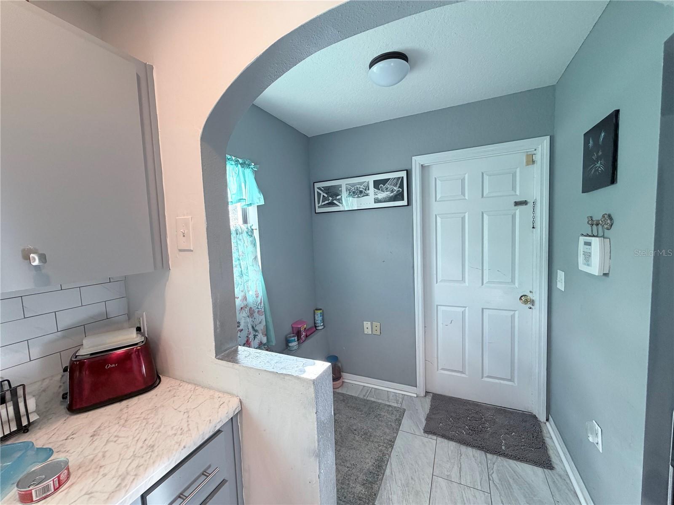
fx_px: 273
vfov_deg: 85.7
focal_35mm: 14
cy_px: 252
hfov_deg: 102.1
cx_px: 337
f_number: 2.2
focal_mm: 2.22
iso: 160
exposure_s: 1/120
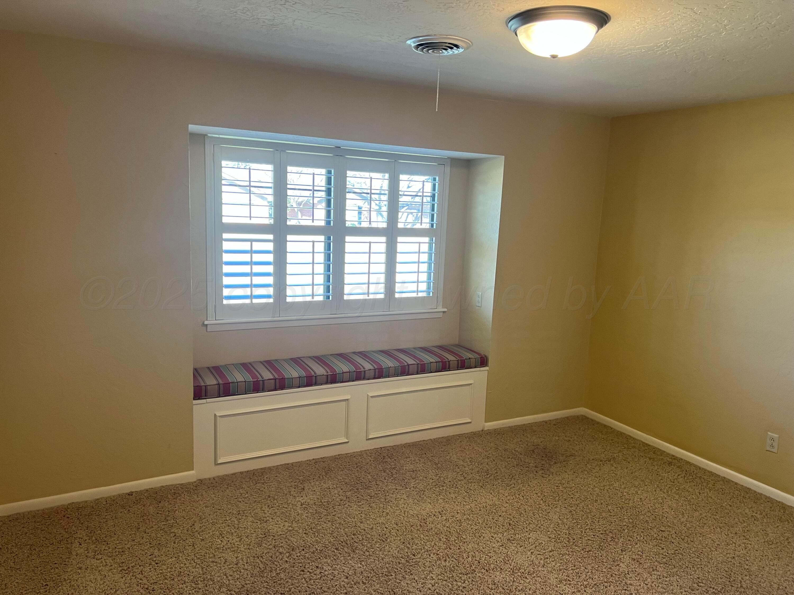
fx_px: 596
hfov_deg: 67.3
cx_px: 397
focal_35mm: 26
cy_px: 298
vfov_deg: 53.1
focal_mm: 5.7
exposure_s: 1/60
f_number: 1.5
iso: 100
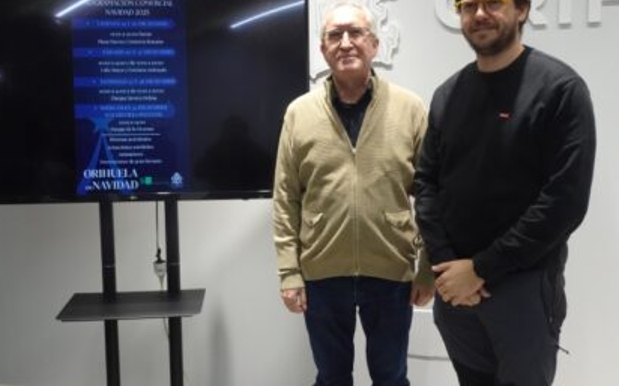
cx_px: 305
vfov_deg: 31.9
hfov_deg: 49.3
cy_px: 178
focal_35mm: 40
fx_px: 674
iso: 500
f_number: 4
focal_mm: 6.26
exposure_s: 1/60
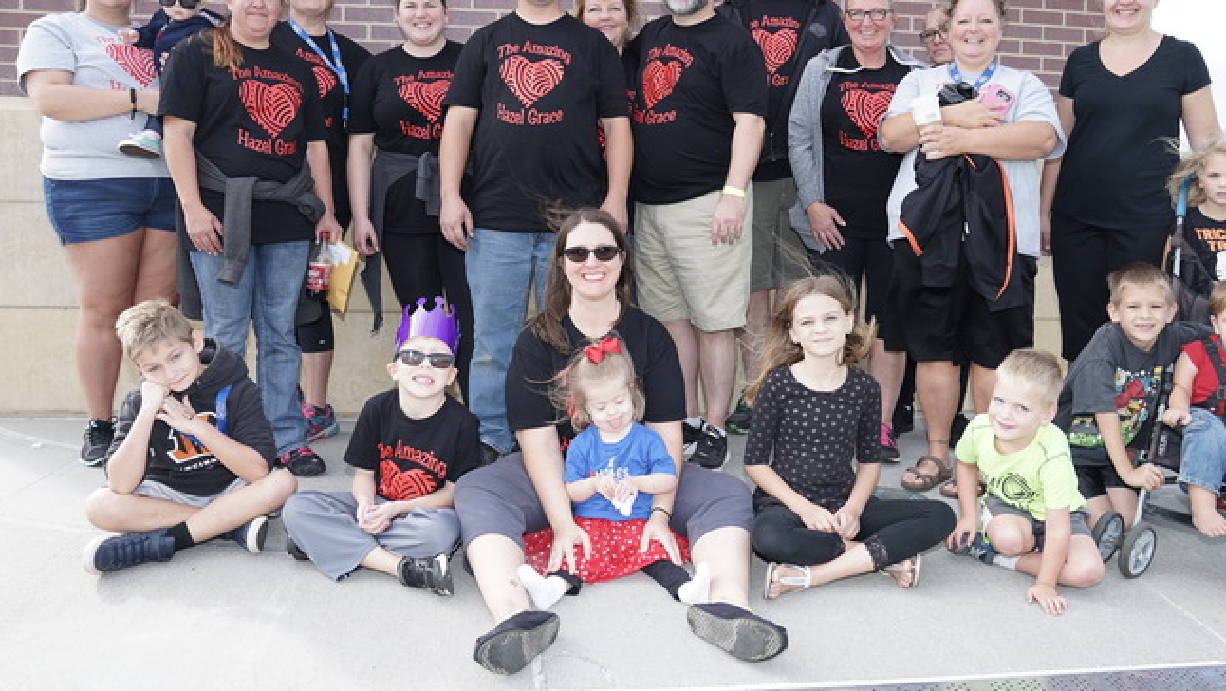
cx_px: 659
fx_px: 911
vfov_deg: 41.4
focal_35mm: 28
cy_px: 287
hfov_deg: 67.8
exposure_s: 1/250
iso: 100
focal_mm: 24
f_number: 4
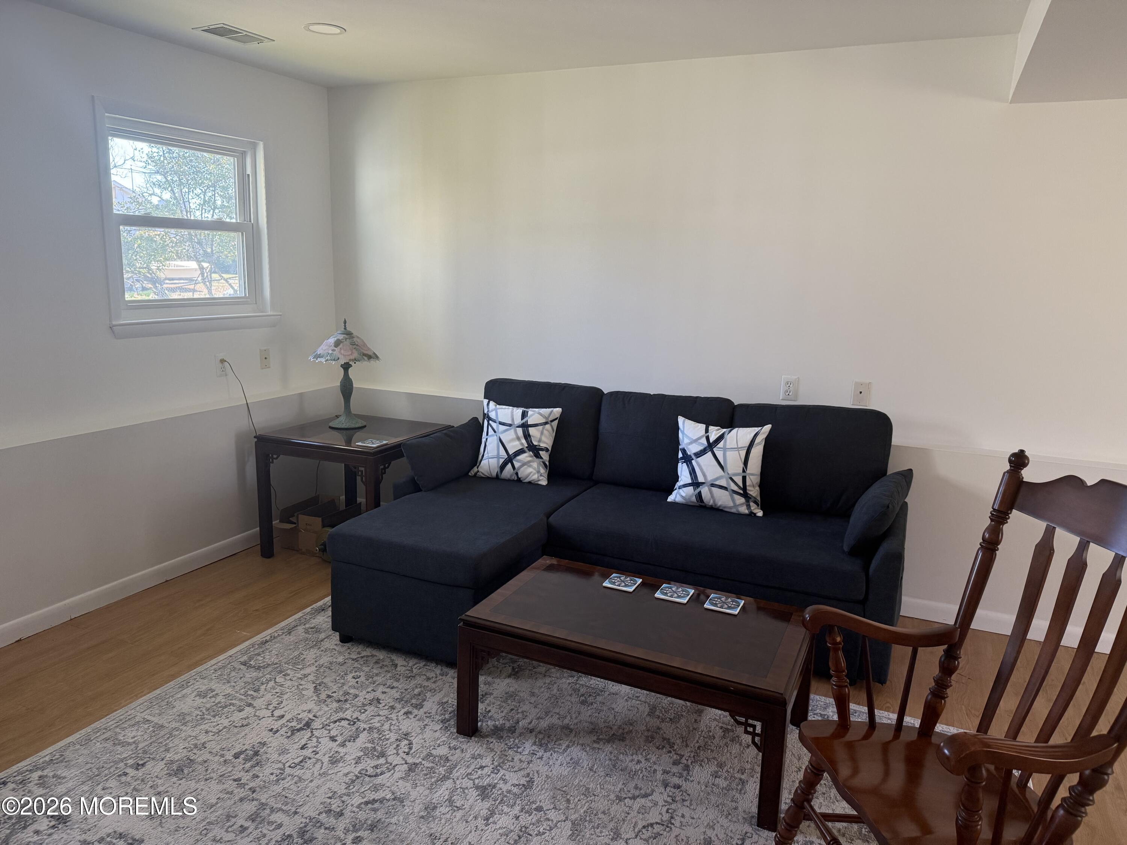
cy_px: 422
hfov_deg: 71.6
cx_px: 564
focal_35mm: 24
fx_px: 781
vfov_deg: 56.8
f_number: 1.78
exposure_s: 1/120
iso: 250
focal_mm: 6.76
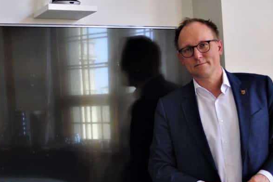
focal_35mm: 56
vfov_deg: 24.1
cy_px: 102
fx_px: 424
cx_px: 95
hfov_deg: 35.4
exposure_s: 1/60
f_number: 4
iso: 400
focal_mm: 22
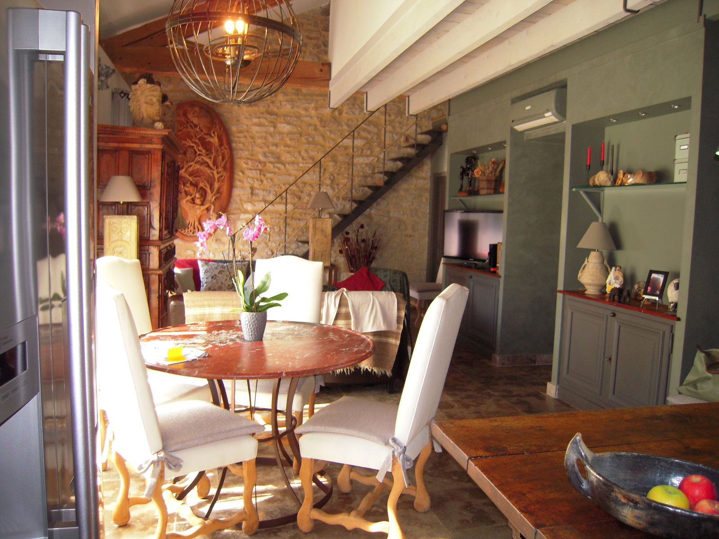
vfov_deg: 49.7
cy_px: 270
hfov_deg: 63.4
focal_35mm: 28
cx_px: 360
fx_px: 582
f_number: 2.7
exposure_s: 1/40
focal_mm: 5
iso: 200
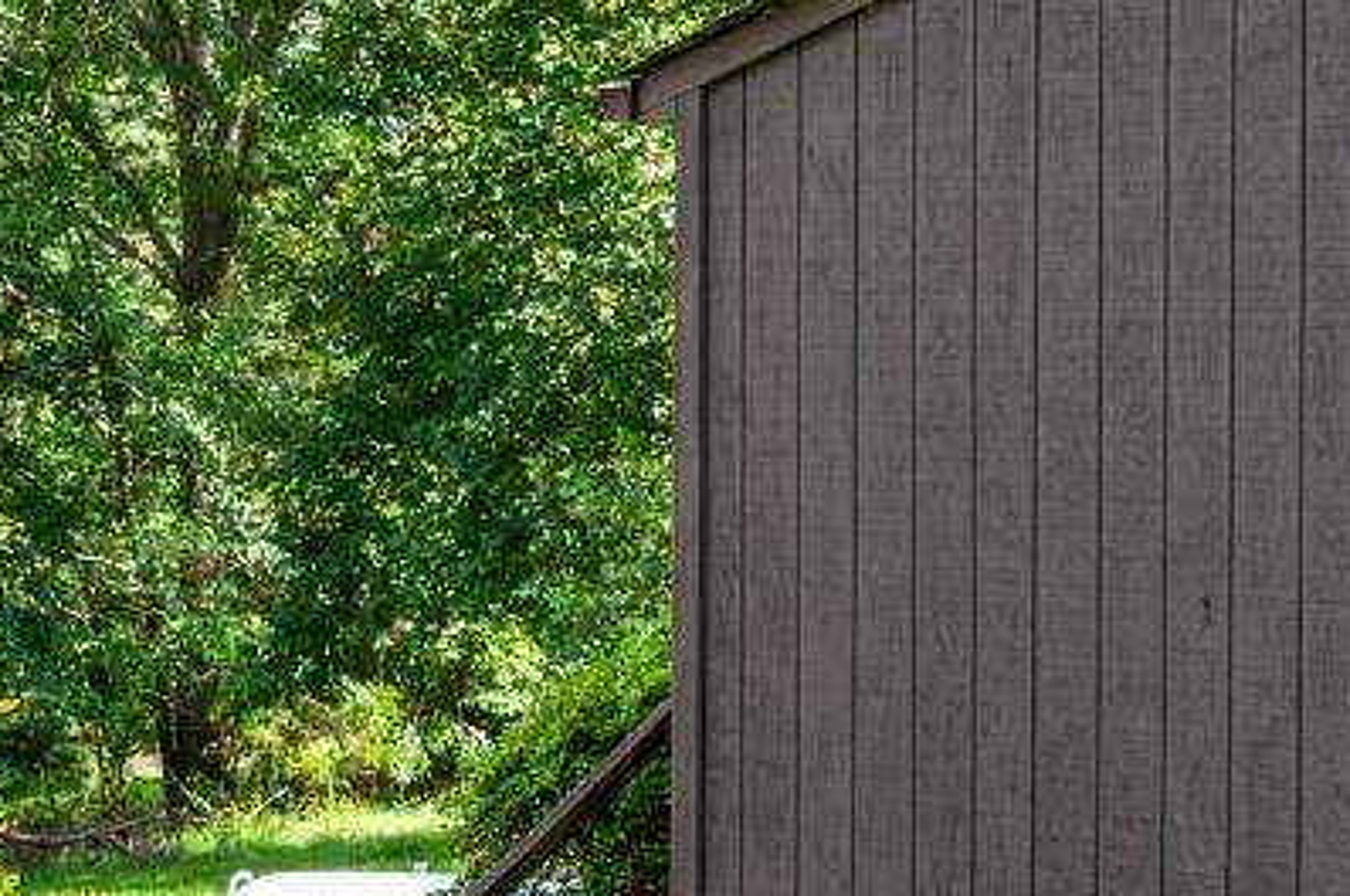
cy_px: 389
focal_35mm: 85
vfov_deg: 16.0
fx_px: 3178
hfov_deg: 20.2
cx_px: 2093
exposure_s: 1/80
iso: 200
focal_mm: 22.5
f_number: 8
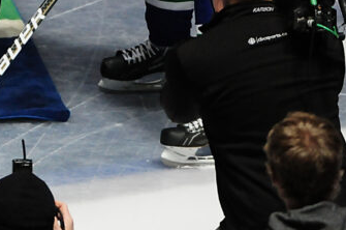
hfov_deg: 1.6
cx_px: -104
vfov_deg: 1.1
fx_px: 12317
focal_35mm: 1284
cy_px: -97
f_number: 4
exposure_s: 1/250
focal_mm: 280
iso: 1600
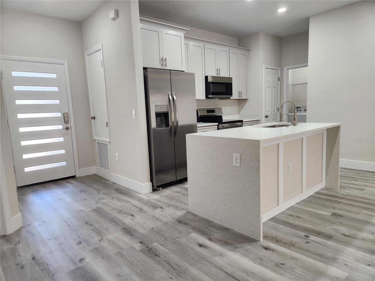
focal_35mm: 23
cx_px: 188
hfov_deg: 73.9
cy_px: 140
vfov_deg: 58.9
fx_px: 249
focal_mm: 5.4
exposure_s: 1/120
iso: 160
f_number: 1.8
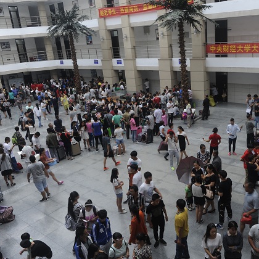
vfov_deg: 52.5
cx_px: 182
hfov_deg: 51.1
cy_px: 130
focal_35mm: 31
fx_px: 262
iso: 320
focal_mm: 24
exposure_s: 1/40
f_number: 3.5
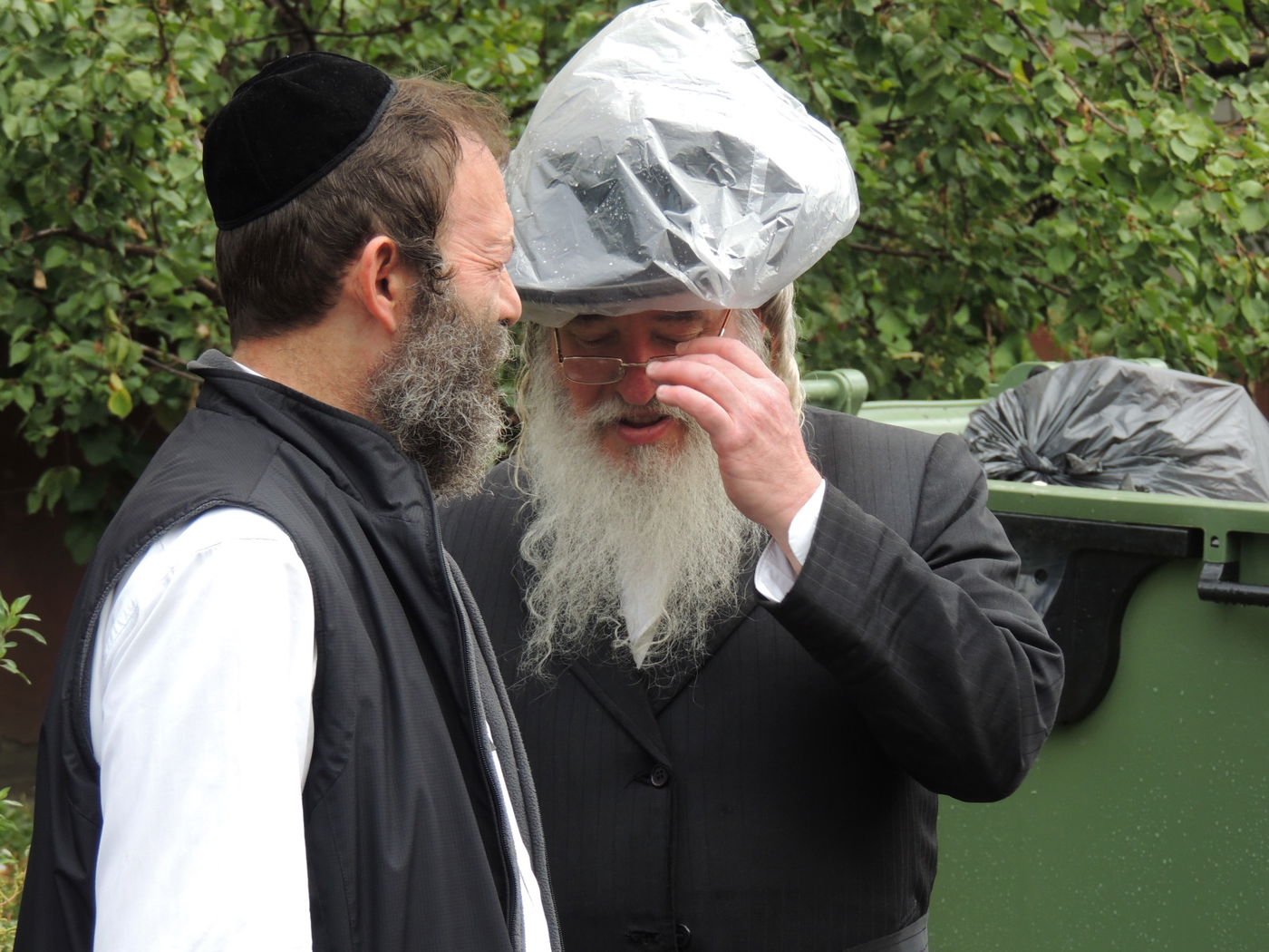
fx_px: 5682
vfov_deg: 9.6
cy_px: 476
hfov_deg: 12.7
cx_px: 634
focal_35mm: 155
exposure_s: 1/125
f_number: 4.4
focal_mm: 27.6
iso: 110
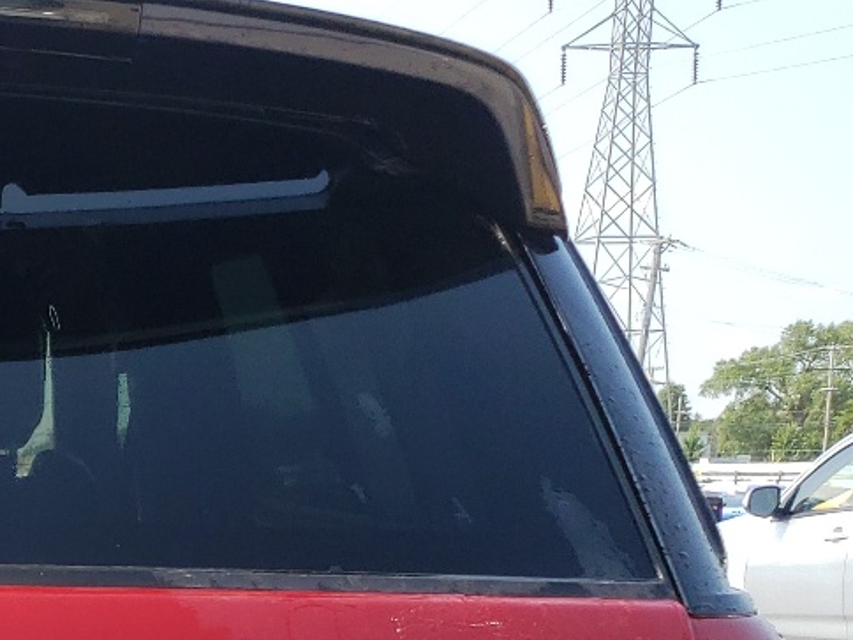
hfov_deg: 20.6
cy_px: 929
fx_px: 2119
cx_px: -278
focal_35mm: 86
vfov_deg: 15.9
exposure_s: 1/1250
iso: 50
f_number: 1.5
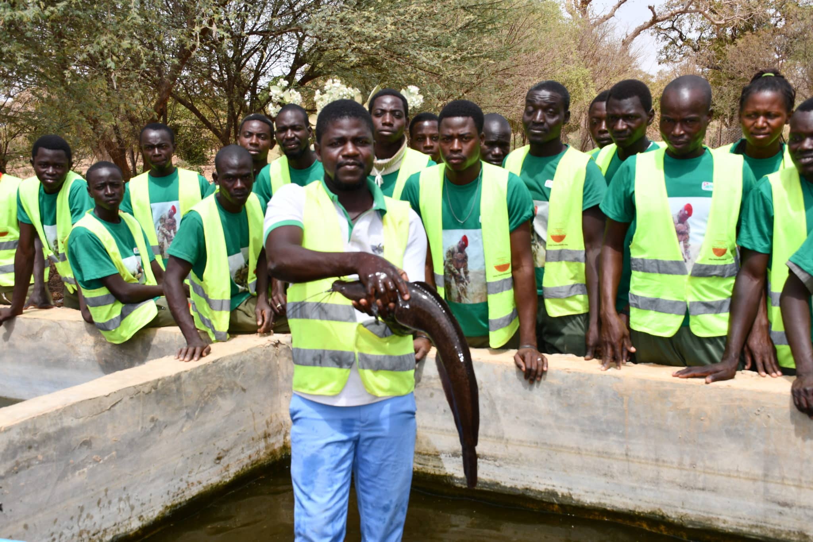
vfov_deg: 34.2
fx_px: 881
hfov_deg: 49.6
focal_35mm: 39
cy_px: 271
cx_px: 406
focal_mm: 26
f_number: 8
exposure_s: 1/250
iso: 100
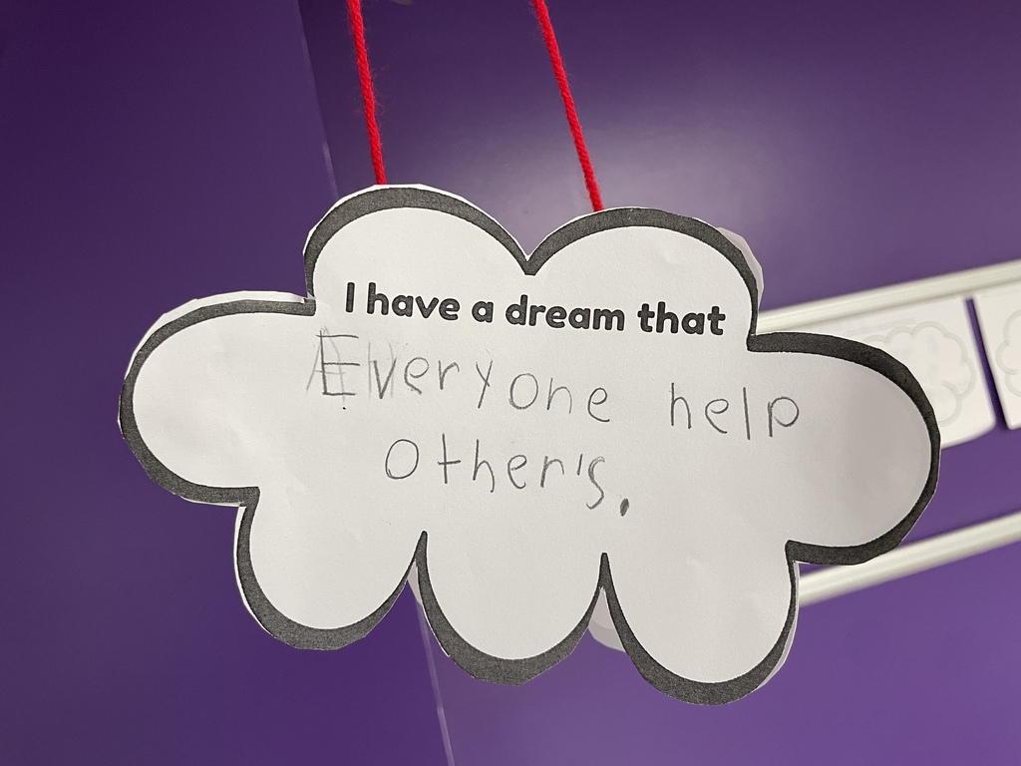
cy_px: 383
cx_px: 510
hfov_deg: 67.3
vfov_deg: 53.1
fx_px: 767
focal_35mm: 26
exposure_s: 1/60
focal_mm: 4.2
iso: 160
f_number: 1.6
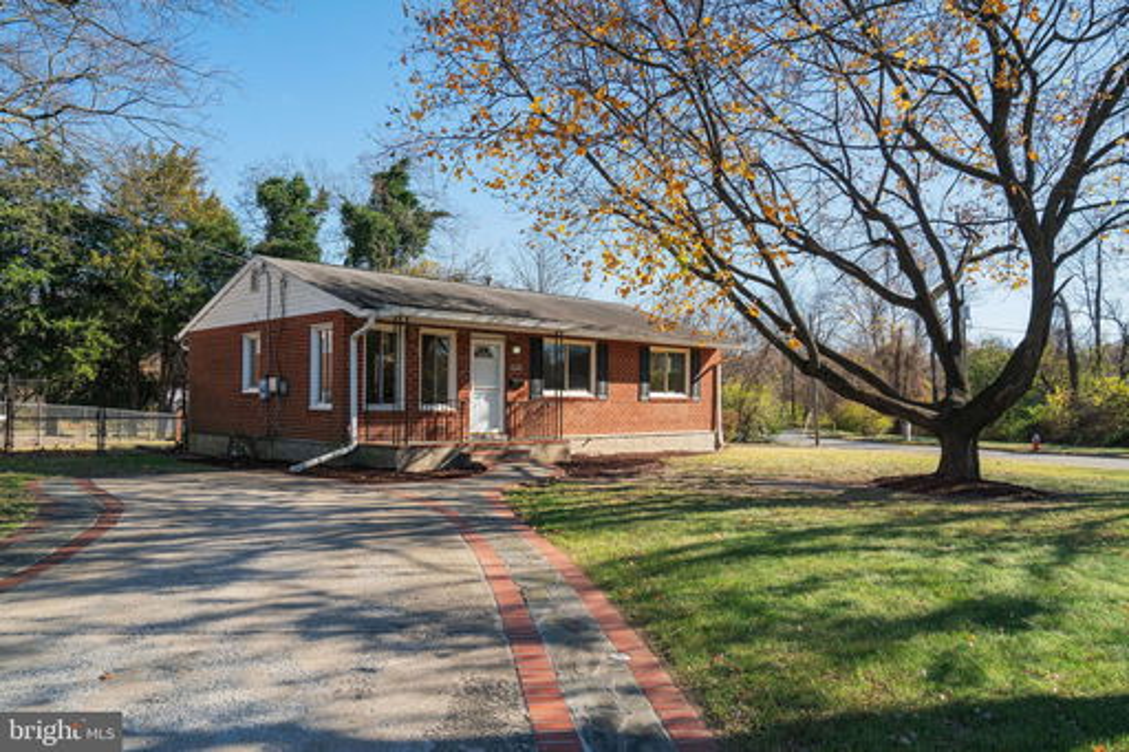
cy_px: 376
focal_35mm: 26
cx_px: 564
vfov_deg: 49.5
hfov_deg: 69.4
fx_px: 815
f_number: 8
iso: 1250
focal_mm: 26
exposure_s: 1/2000
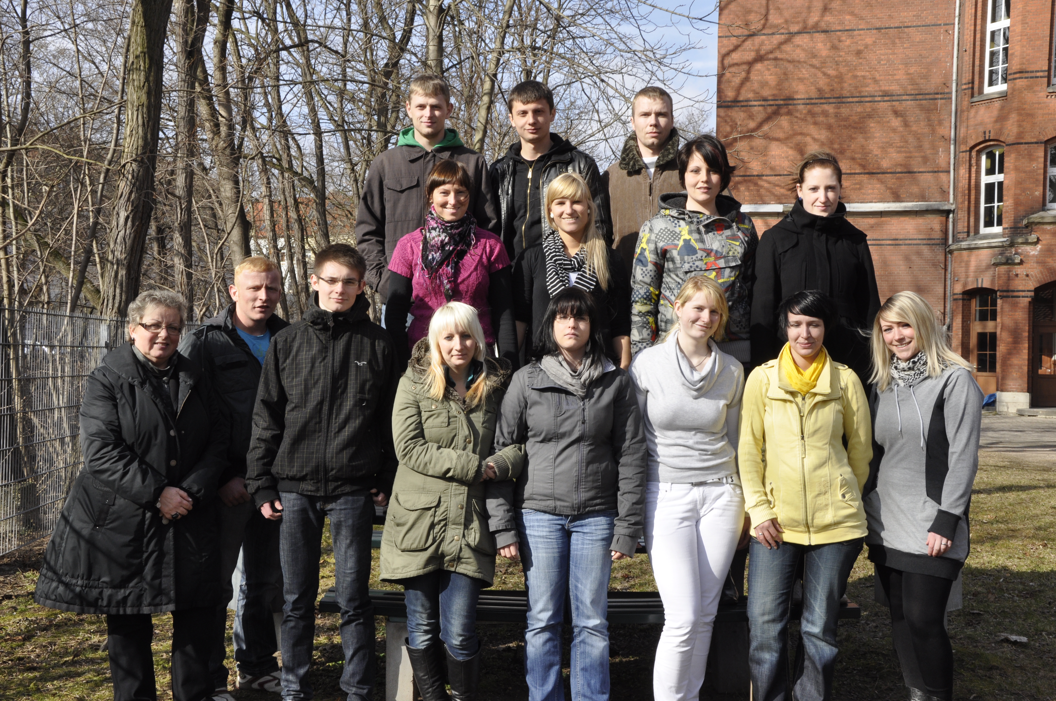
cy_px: 350
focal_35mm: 45
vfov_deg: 29.8
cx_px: 528
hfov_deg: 43.7
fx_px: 1318
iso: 400
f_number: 14
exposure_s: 1/200
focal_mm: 30
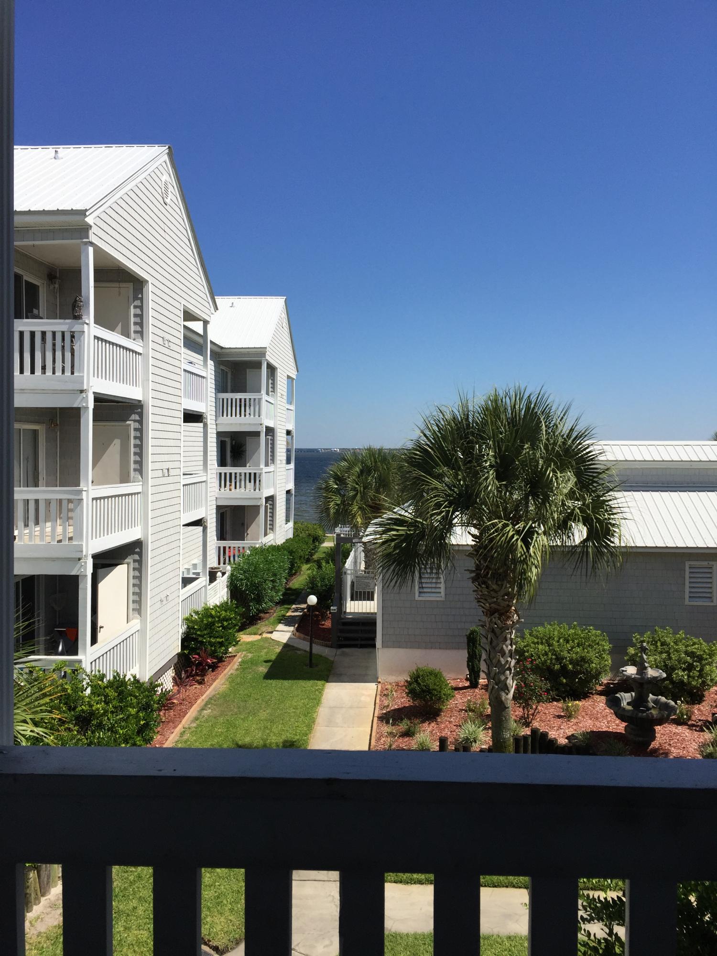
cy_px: 478
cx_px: 358
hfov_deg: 48.2
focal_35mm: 29
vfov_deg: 61.7
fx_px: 801
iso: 32
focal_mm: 4.15
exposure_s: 1/3597
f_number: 2.2
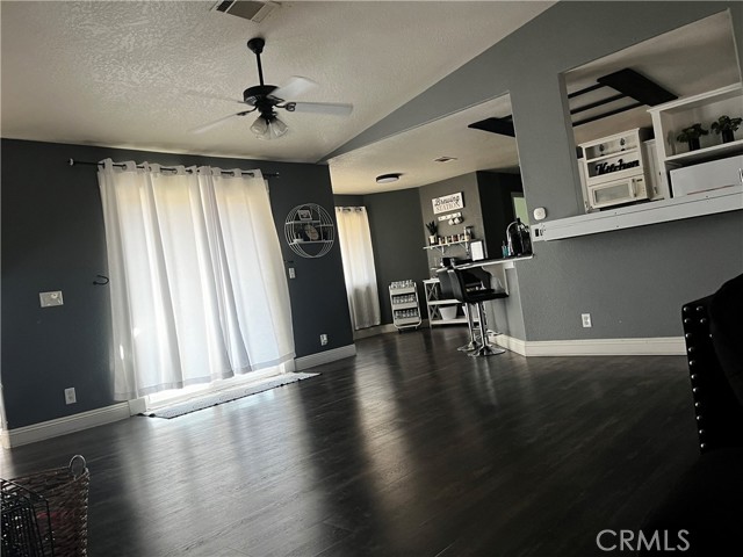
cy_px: 278
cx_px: 372
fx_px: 558
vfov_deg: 53.1
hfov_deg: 67.3
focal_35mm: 26
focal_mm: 5.1
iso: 125
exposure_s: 1/84
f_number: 1.6
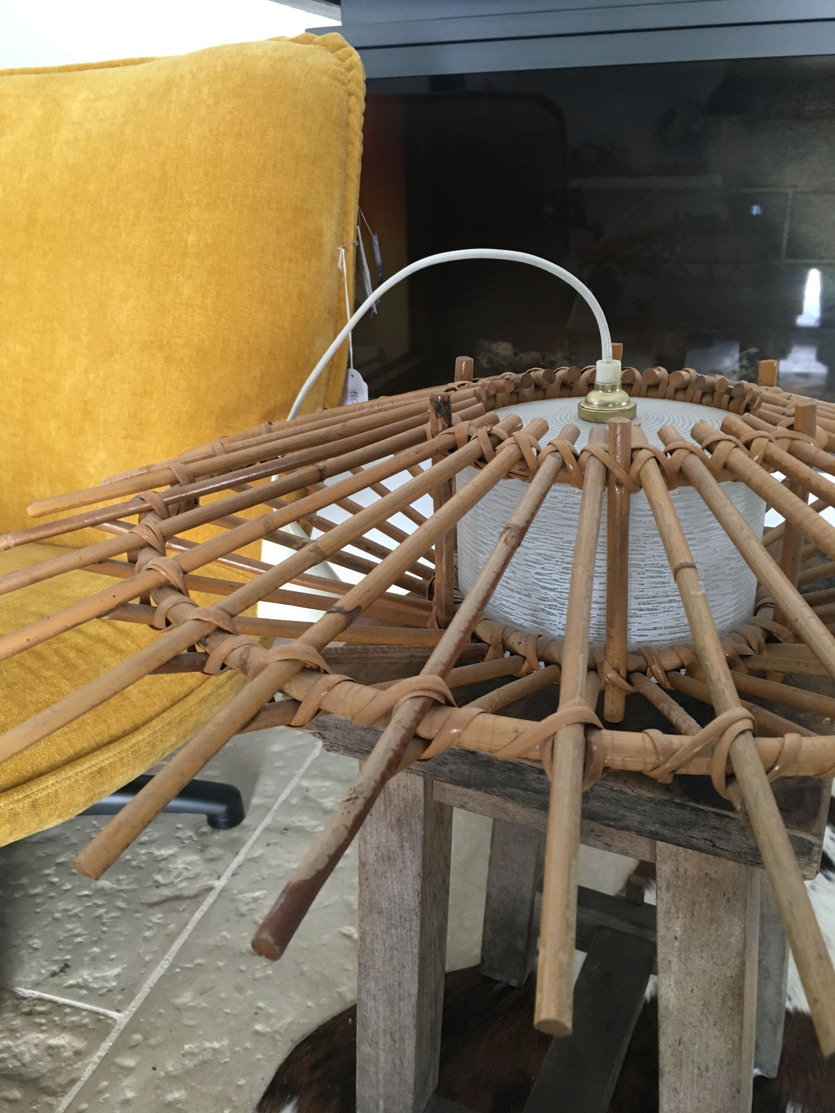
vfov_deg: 61.7
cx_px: 418
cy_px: 556
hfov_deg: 48.2
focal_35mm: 29
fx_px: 933
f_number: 2.2
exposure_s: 1/33
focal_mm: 4.15
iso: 160
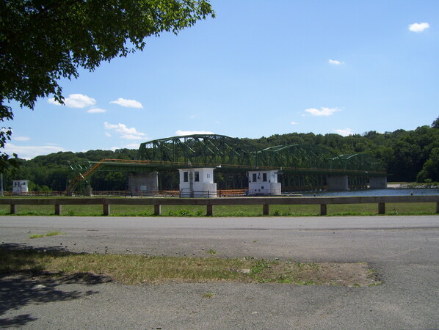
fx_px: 457
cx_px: 220
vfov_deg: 39.7
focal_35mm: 36
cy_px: 165
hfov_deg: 51.3
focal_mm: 6
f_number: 4.8
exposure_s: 1/800
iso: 80
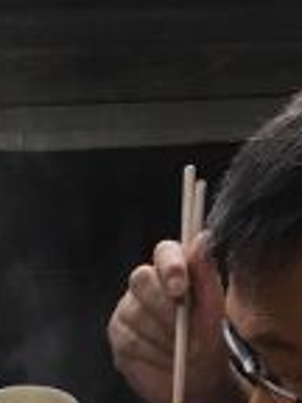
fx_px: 1640
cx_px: -222
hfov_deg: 10.0
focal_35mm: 141
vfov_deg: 11.5
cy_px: 974
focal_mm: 4.15
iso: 40
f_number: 2.2
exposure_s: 1/17
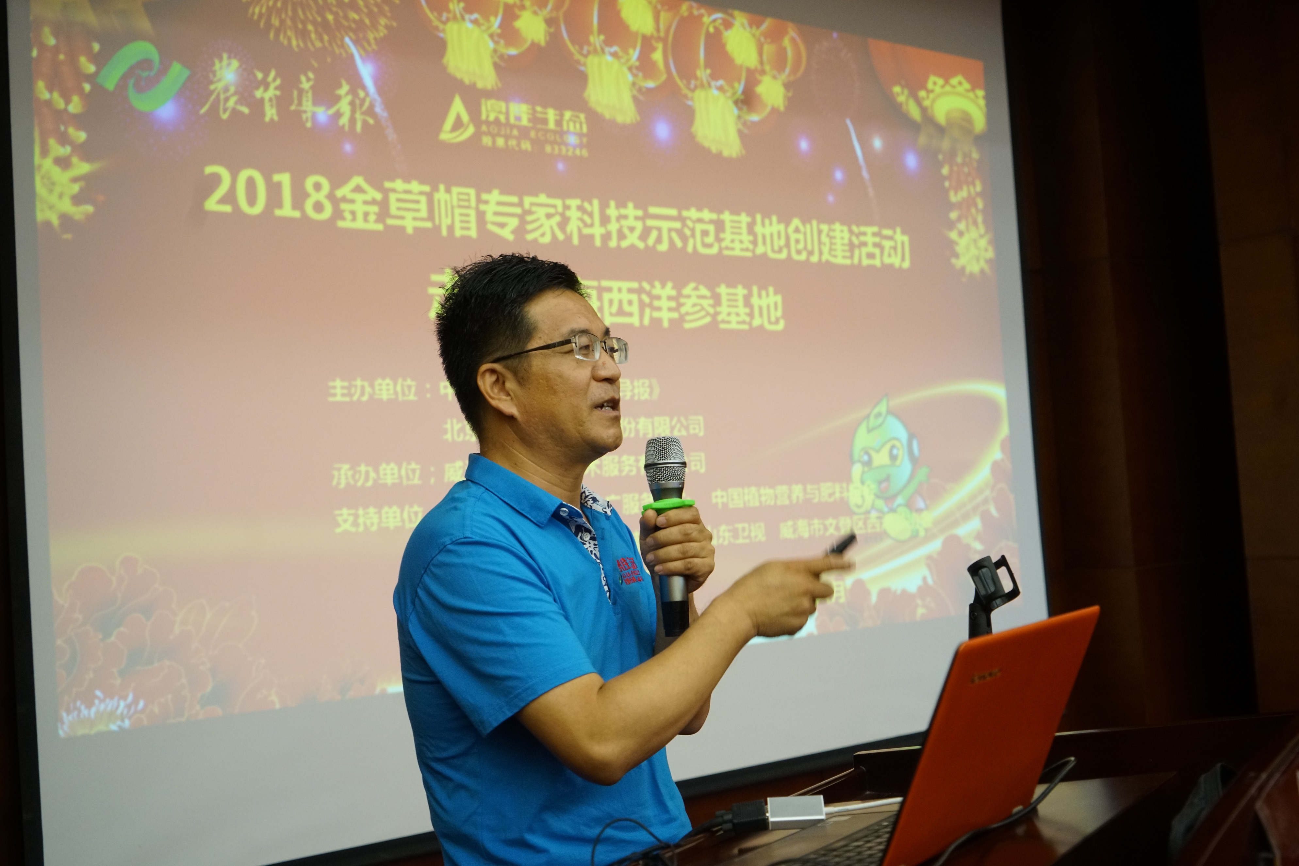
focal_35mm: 41
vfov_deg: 32.6
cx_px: 650
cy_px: 433
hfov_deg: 47.4
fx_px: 1480
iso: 3200
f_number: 5
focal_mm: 41
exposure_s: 1/100
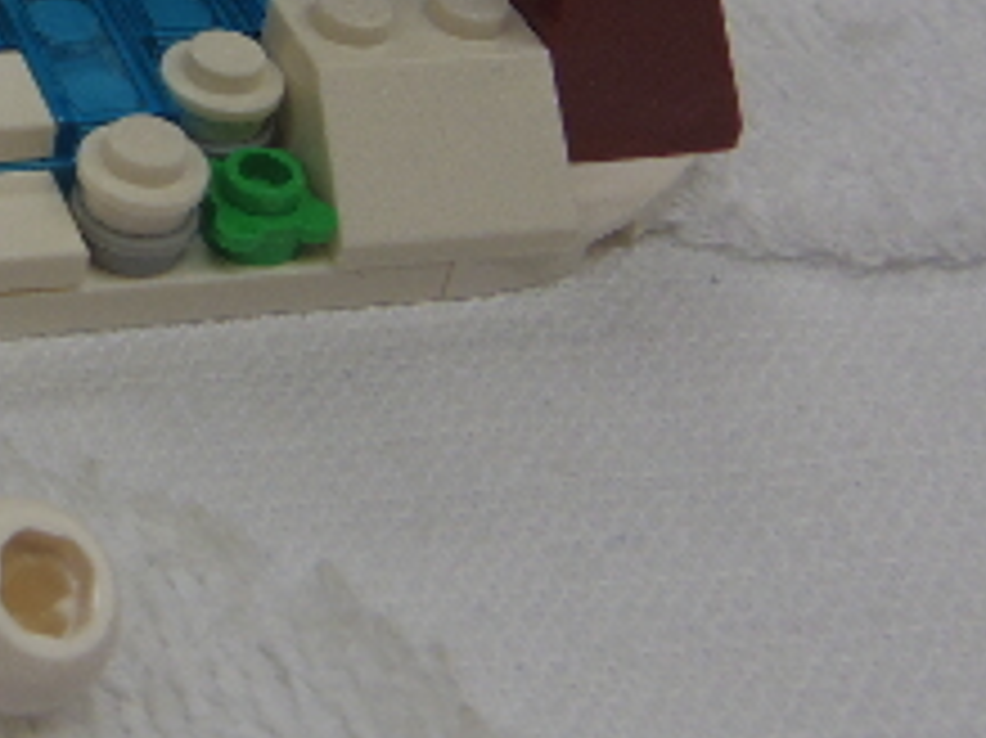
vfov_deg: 18.9
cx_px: -284
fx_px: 2107
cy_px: -117
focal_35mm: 74
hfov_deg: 23.4
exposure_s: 1/50
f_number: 4.5
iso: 200
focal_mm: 5
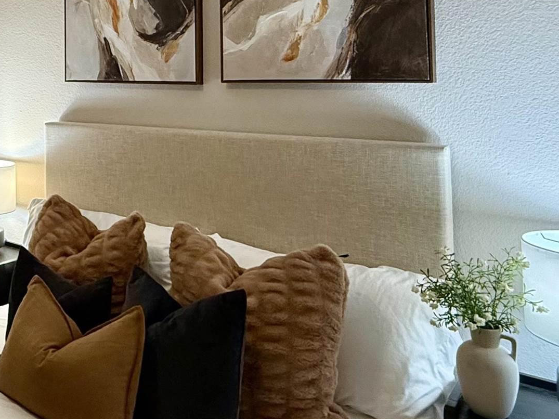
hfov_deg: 40.0
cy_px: 60
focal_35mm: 40
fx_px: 646
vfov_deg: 34.4
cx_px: -22
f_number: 2.2
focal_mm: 2.22
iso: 200
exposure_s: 1/120
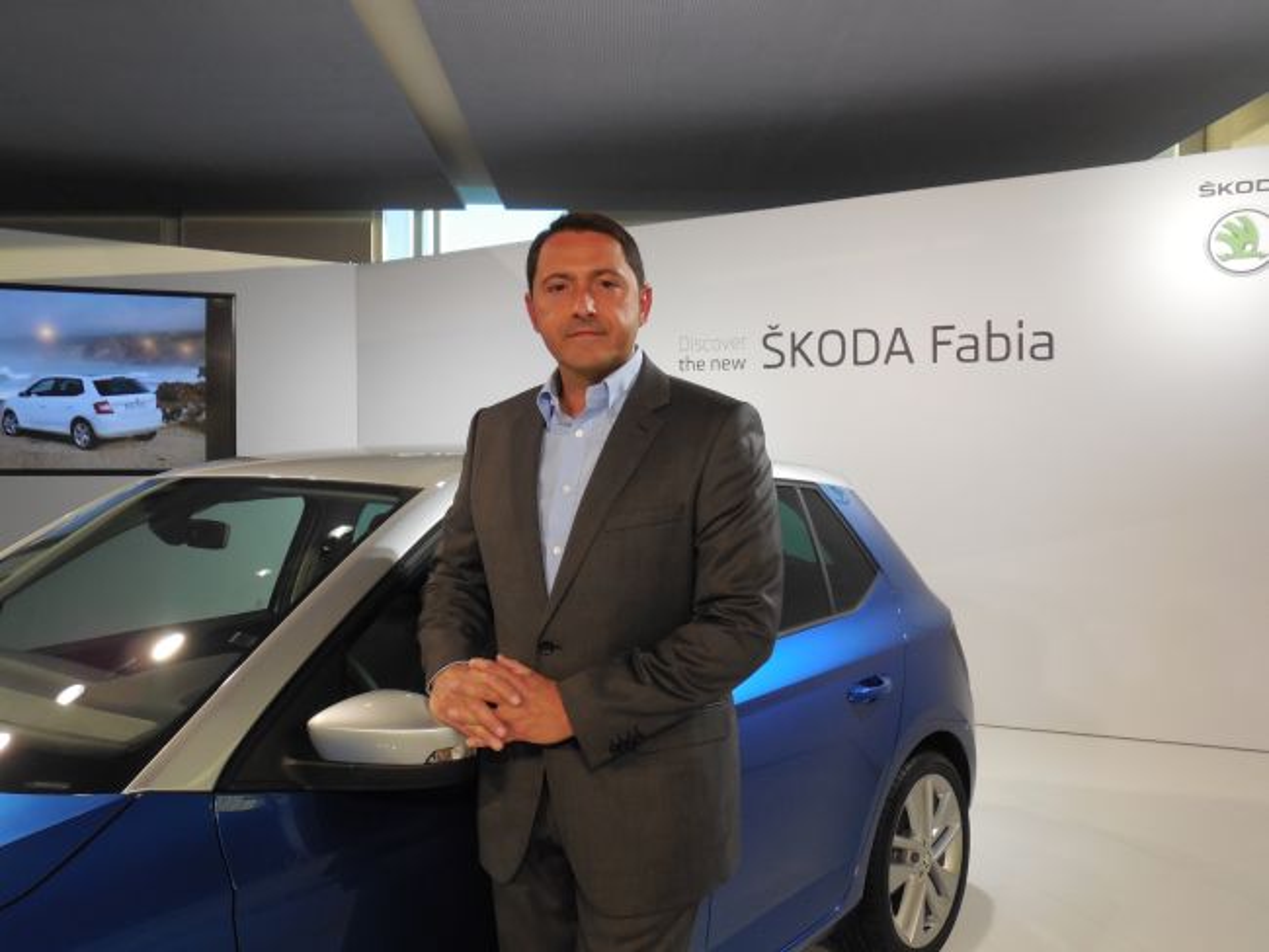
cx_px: 634
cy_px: 476
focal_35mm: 30
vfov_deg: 46.8
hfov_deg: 59.9
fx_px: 1100
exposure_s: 1/250
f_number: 3.8
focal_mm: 5.3
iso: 280
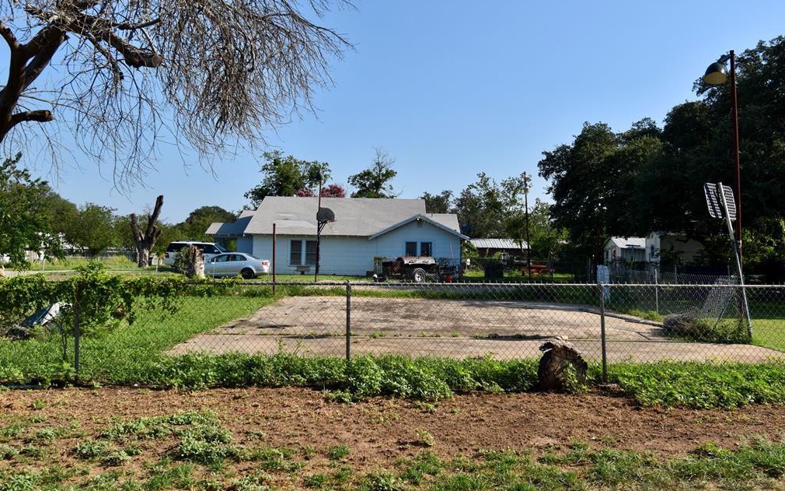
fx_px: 663
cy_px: 232
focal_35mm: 31
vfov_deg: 40.6
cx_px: 393
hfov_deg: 61.2
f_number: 8
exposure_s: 1/250
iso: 100
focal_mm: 20
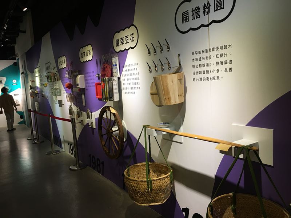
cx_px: 146
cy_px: 109
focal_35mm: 29
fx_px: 244
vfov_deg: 48.2
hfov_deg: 61.7
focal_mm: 4.15
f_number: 2.2
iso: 32
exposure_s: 1/15
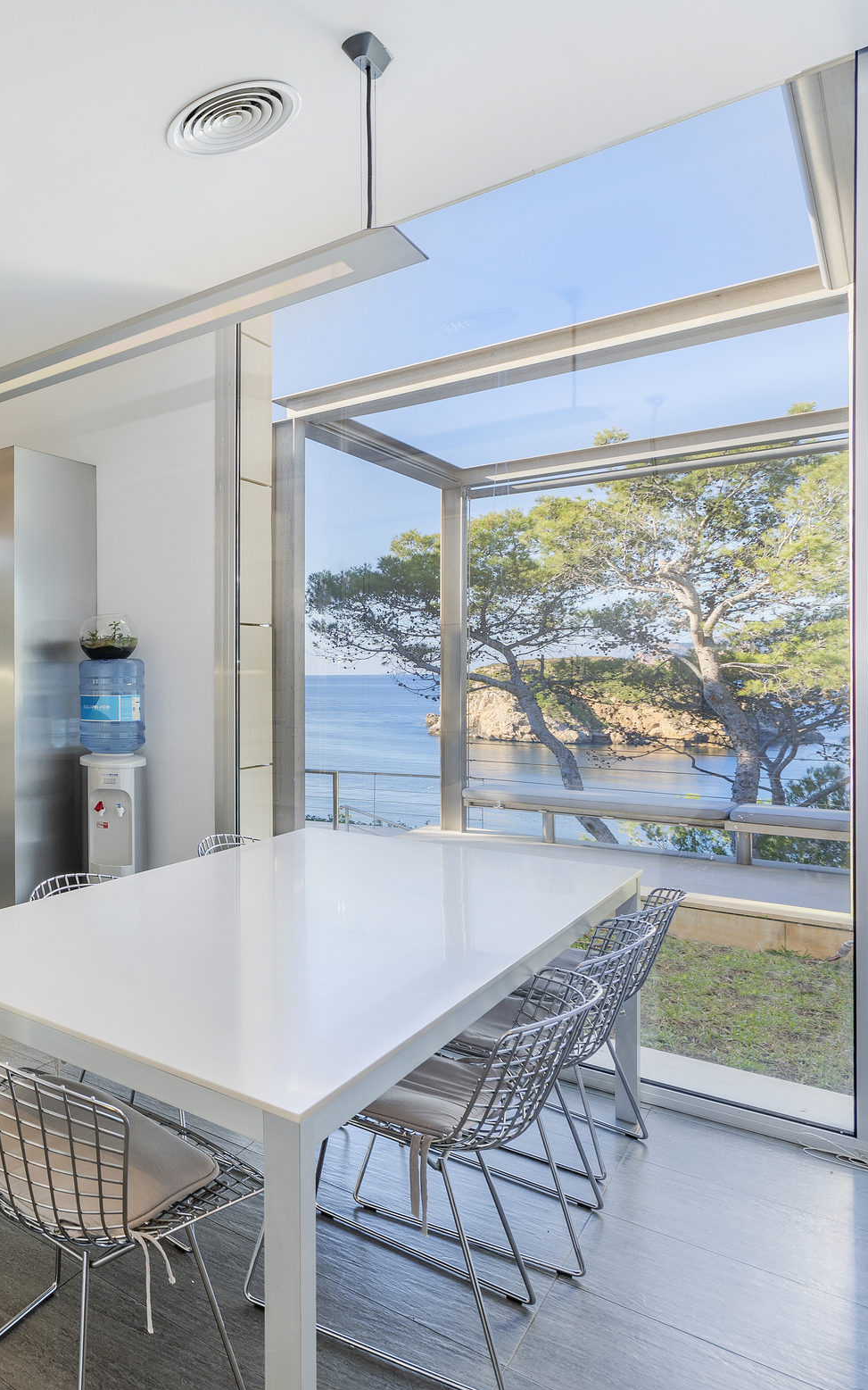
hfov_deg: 40.2
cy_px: 708
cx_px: -159
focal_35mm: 22
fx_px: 833
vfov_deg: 79.6
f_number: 8
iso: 100
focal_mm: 14
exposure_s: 1/160
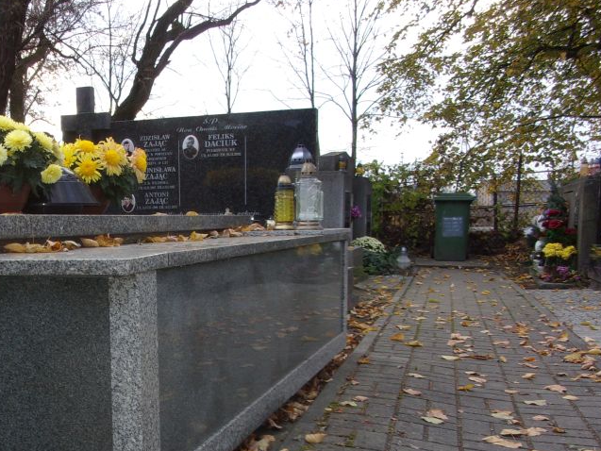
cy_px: 322
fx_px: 781
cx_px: 142
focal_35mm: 45
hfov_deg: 40.7
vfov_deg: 31.8
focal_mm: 5.1
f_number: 3.9
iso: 80
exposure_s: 1/50
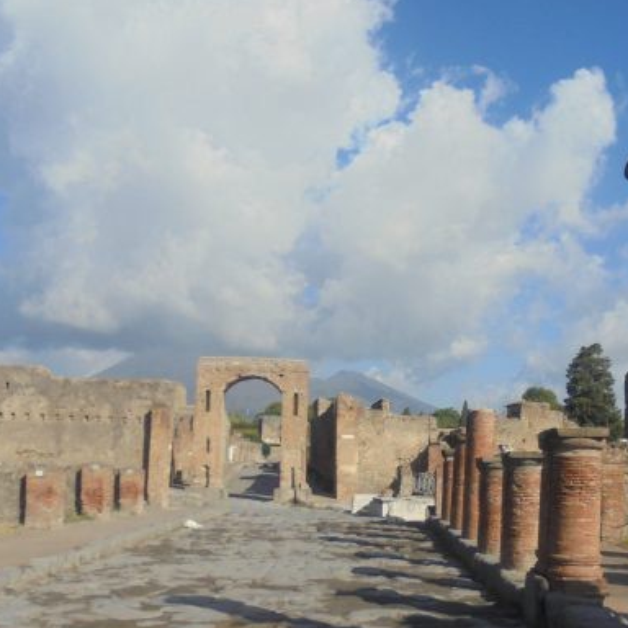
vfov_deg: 36.5
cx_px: 435
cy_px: 409
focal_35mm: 46
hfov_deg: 36.3
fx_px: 944
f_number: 11.5
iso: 100
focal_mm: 4.6
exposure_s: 1/160
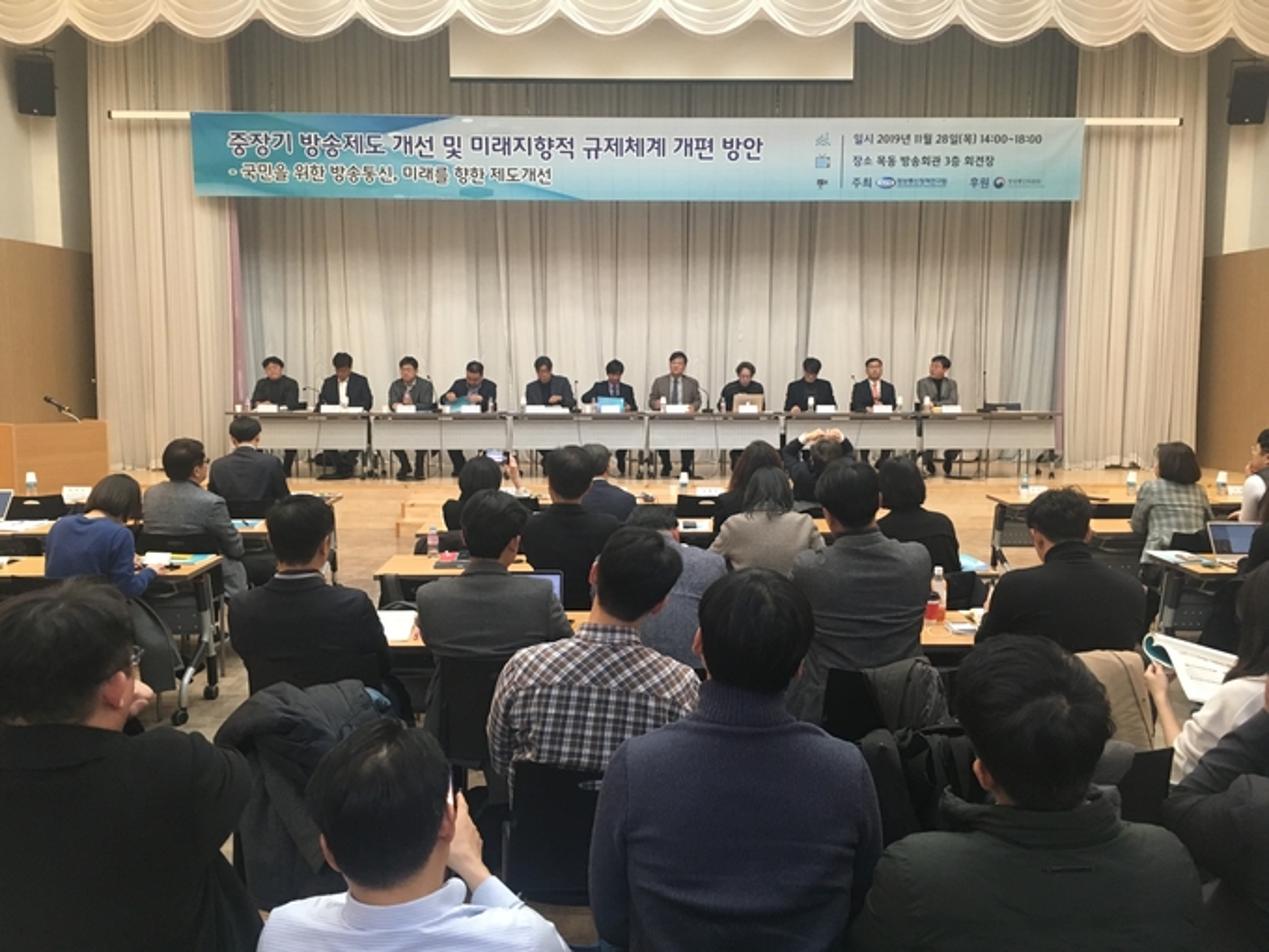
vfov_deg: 48.2
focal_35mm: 29
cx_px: 634
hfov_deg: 61.7
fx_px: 1063
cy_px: 476
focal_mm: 4.15
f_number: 2.2
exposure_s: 1/30
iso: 160
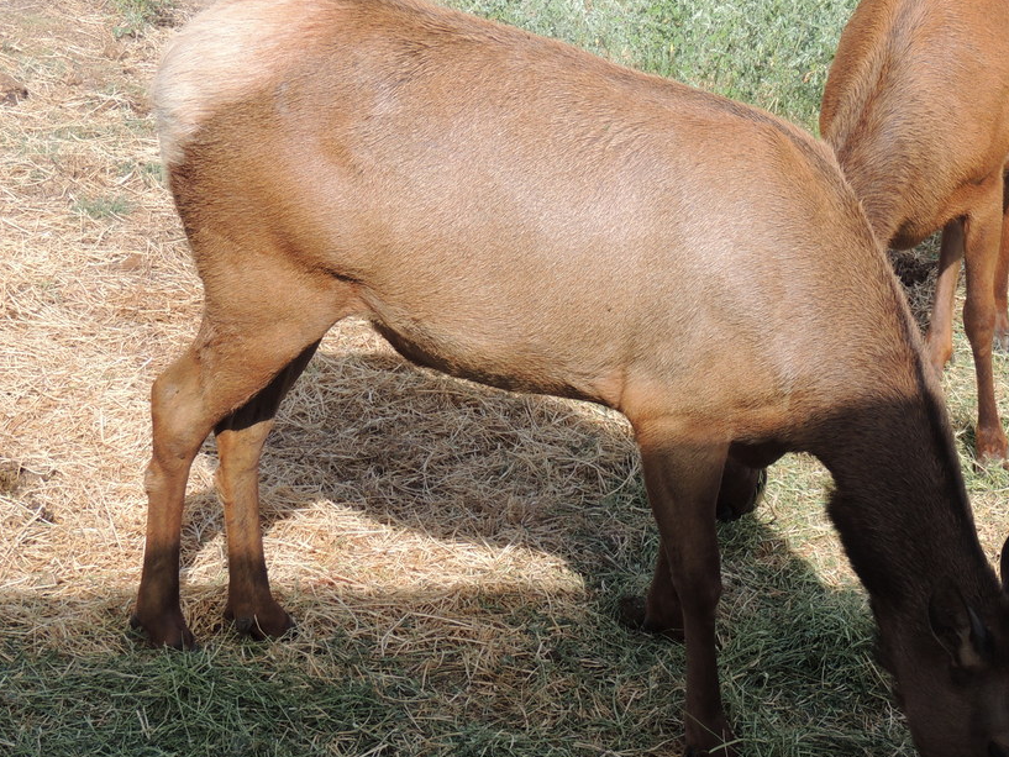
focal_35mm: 94
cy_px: 349
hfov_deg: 20.8
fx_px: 2740
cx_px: 615
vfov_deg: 15.7
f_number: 3.7
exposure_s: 1/640
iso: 100
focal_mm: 10.7
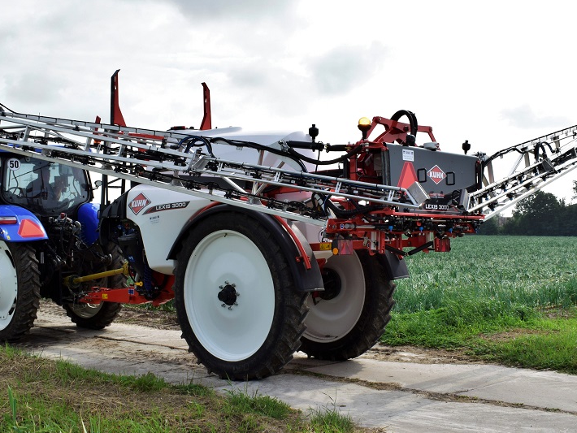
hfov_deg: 40.7
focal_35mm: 47
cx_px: 284
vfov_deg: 31.1
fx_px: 778
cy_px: 210
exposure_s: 1/80
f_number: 22
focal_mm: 23
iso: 200
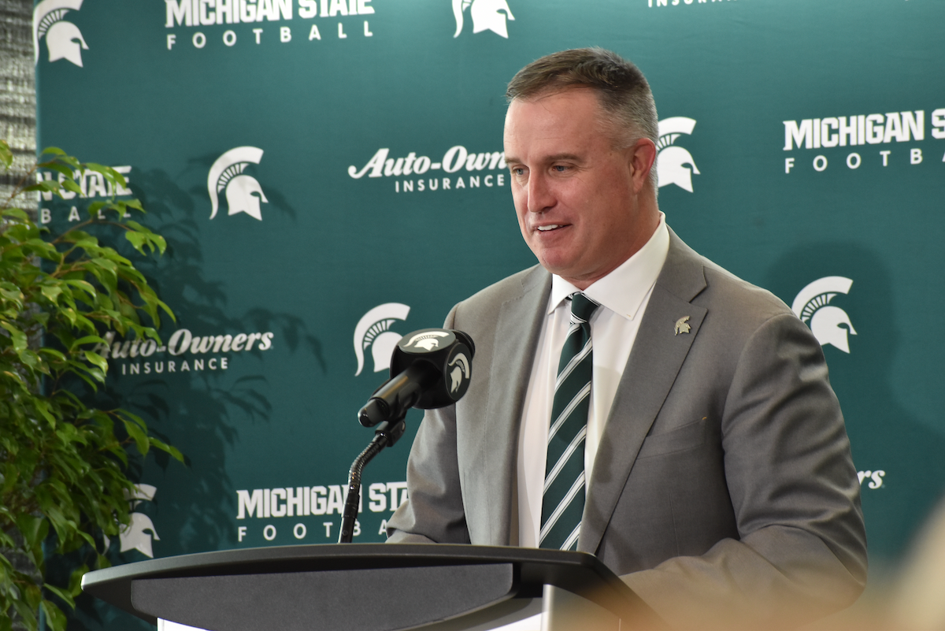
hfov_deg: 7.4
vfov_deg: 5.0
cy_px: 316
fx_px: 7287
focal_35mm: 278
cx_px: 472
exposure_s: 1/100
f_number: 9
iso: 1000
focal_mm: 185
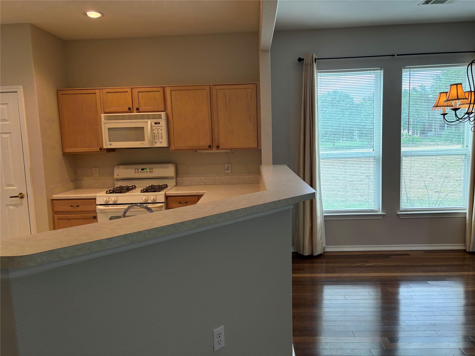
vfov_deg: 53.1
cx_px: 238
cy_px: 178
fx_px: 357
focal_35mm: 26
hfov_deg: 67.3
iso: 80
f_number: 1.6
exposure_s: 1/120
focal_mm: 5.96
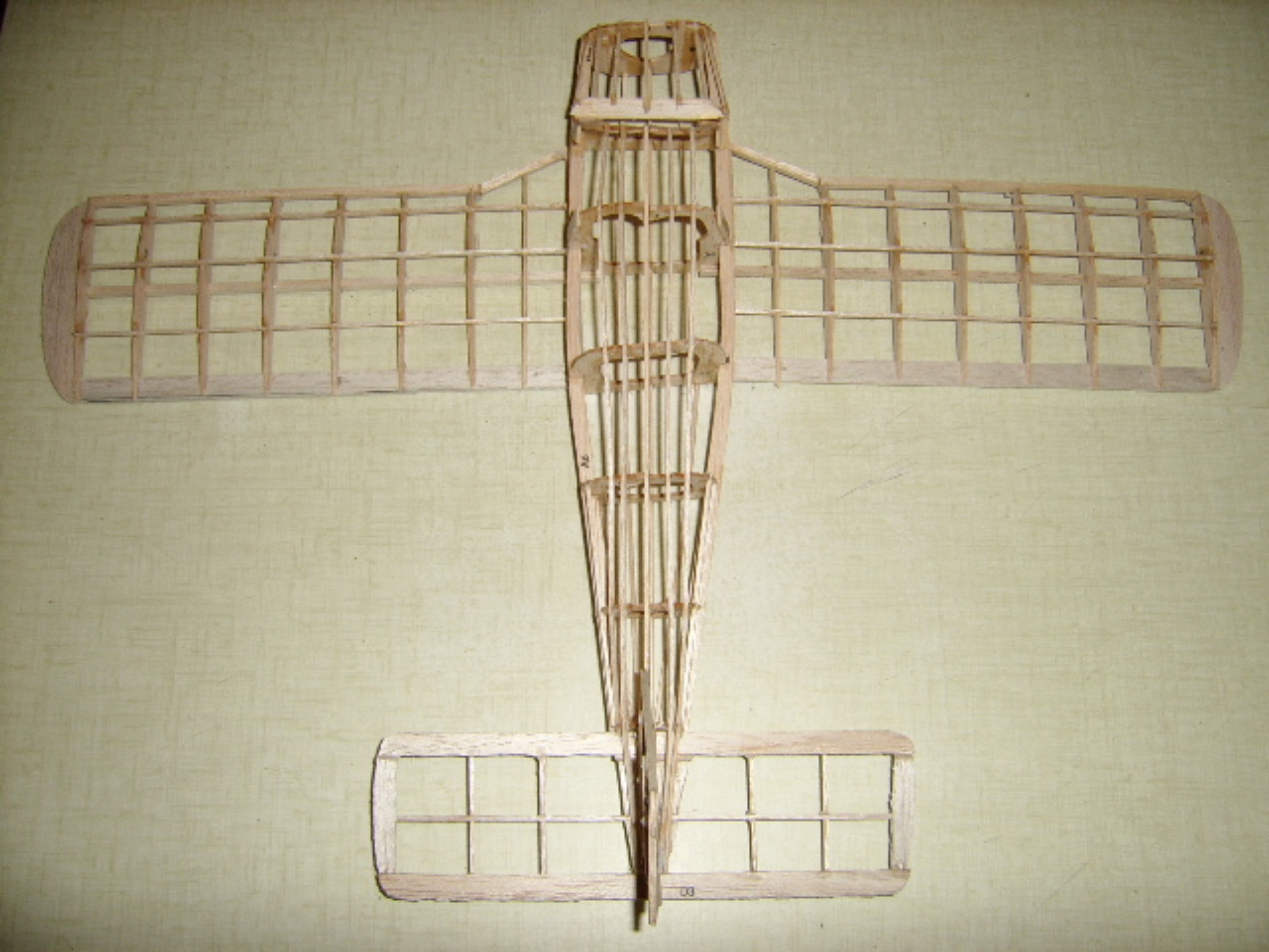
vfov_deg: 40.7
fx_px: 1283
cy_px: 476
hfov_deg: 52.6
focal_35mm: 35
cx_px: 634
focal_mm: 5.95
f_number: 2.8
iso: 100
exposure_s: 1/30
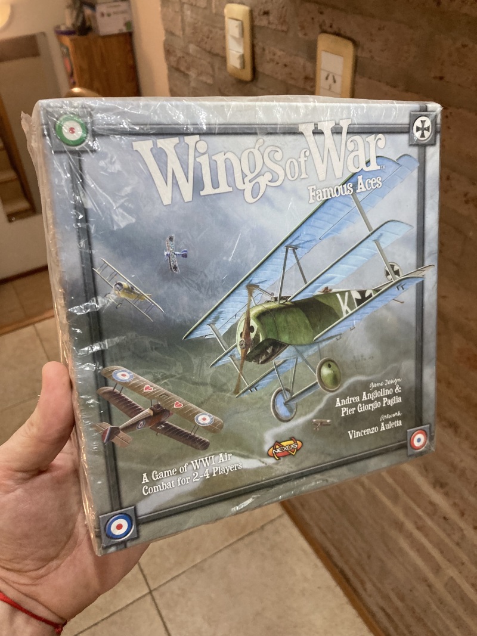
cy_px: 318
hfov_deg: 49.7
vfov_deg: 63.4
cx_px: 238
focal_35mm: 28
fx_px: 515
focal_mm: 3.99
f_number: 1.8
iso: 200
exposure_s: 1/50
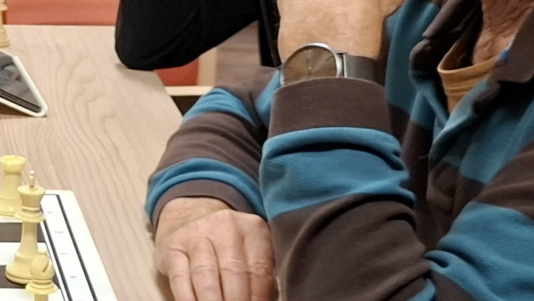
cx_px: -164
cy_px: 159
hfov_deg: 17.3
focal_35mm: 116
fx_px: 1643
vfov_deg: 10.5
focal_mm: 5.54
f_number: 1.8
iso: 250
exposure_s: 1/50
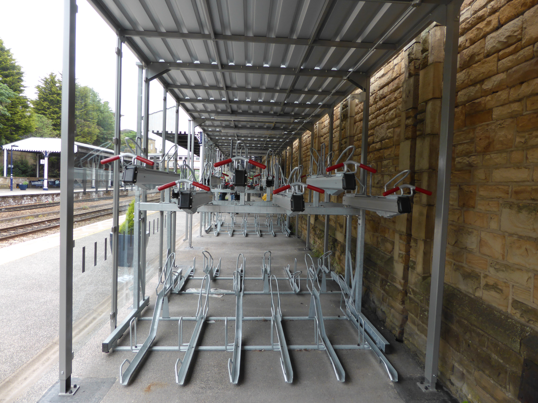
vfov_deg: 56.8
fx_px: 373
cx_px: 269
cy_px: 202
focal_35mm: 24
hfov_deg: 71.6
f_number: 3.3
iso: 100
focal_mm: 4.3
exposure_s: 1/100
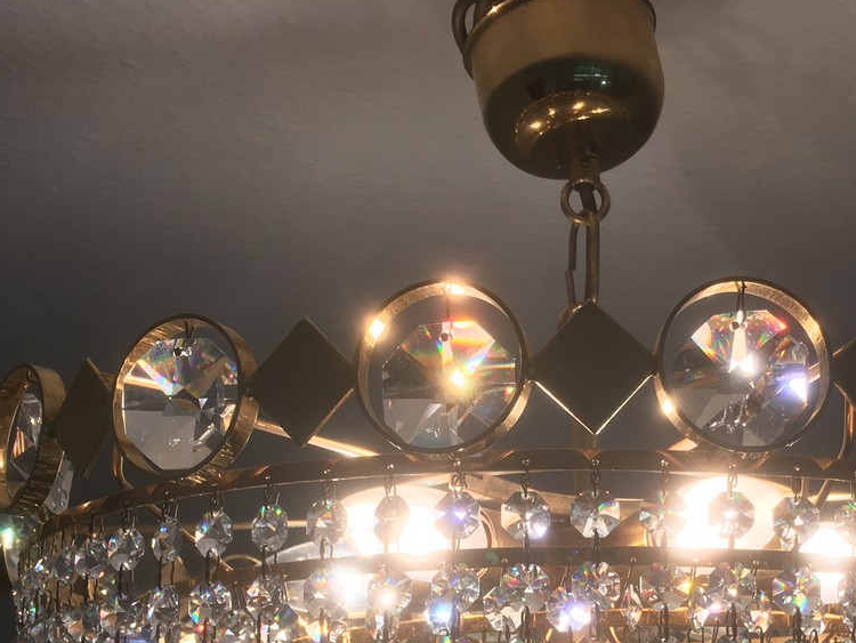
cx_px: 590
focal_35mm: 58
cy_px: 629
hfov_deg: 32.9
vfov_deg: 24.2
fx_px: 1435
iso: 25
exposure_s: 1/118
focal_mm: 4.15
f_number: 2.2
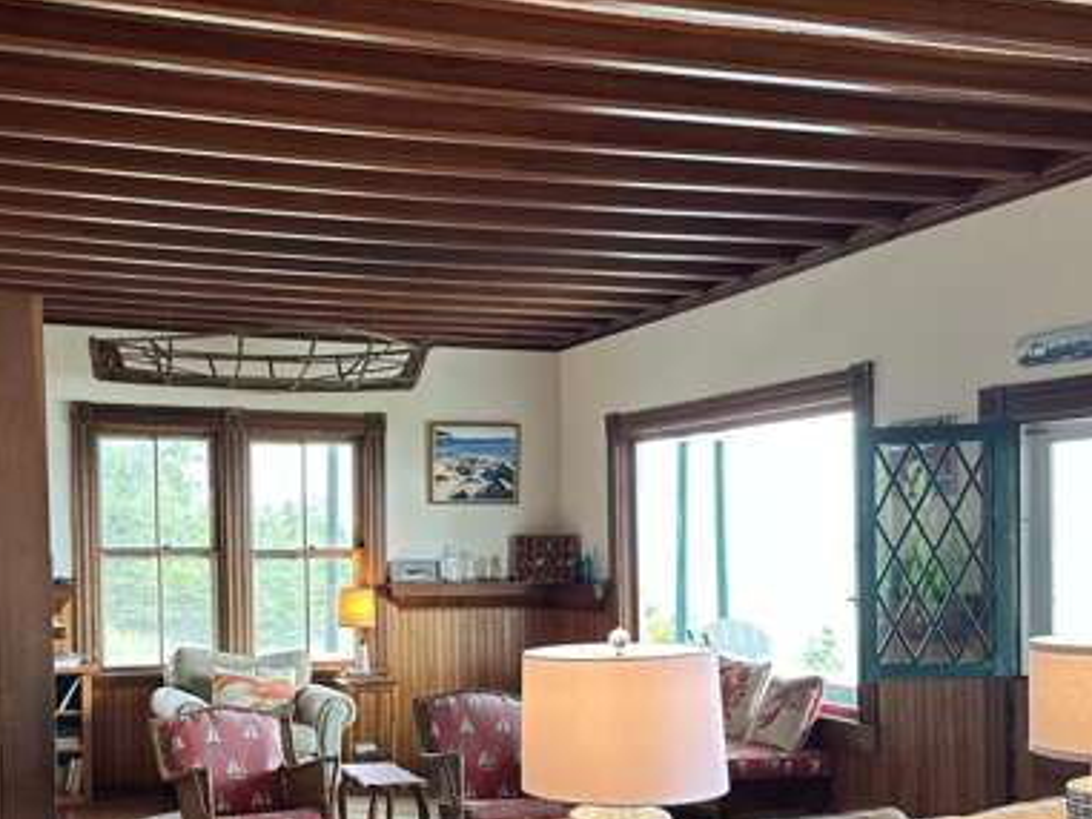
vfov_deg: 33.1
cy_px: 584
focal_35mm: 43
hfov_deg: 43.3
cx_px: 380
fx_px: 1357
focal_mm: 6.86
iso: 125
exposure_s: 1/60
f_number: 1.78
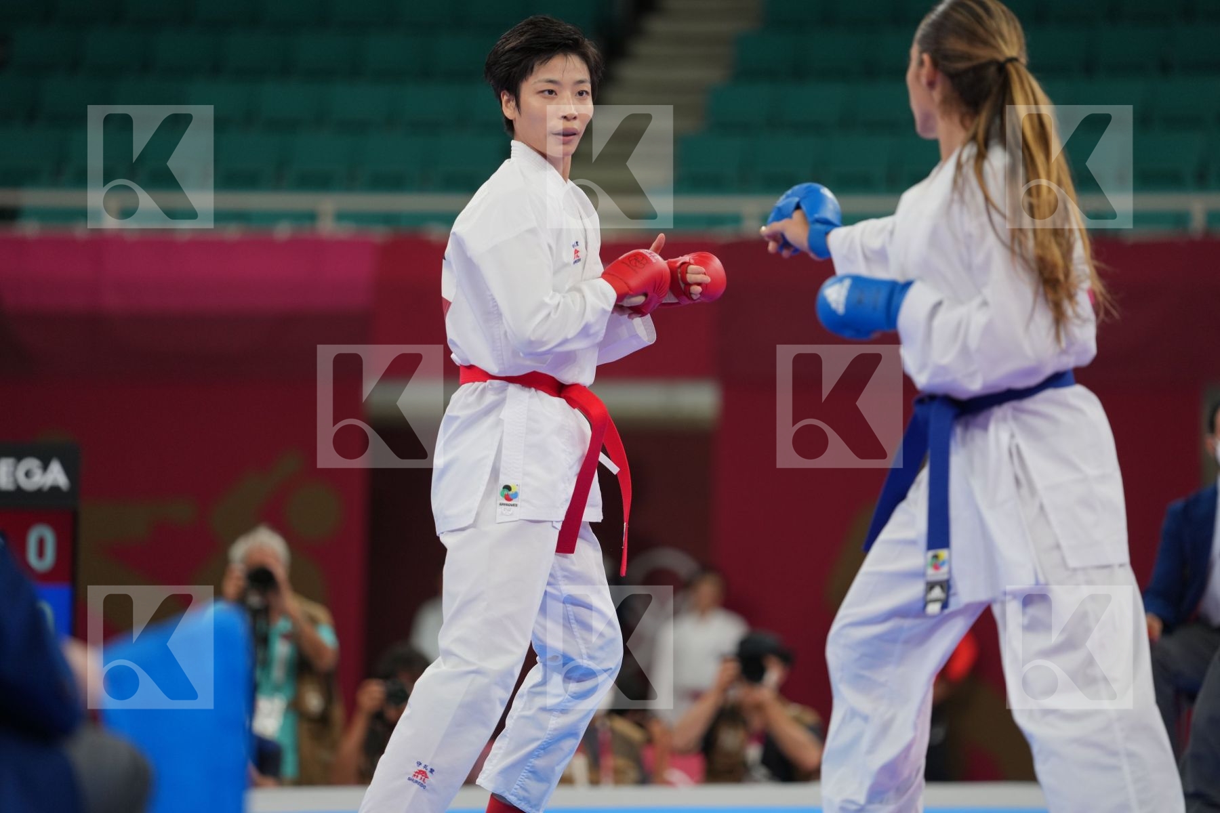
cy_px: 406
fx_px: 6777
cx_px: 610
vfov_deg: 6.9
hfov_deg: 10.3
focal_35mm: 200
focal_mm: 200
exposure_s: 1/1000
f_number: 2.8
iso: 640
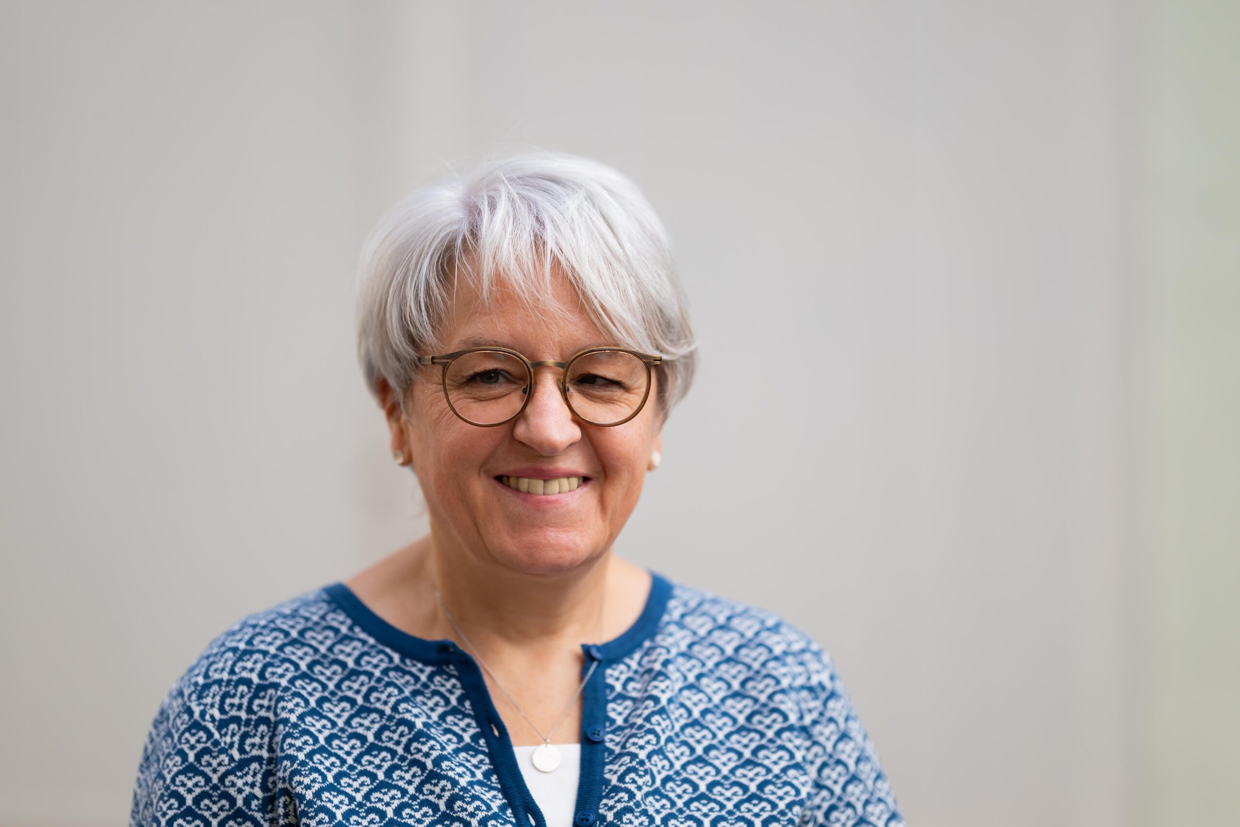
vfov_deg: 13.0
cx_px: 620
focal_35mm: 105
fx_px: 3617
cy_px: 414
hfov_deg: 19.5
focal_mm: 105
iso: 100
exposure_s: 1/1600
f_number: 1.4
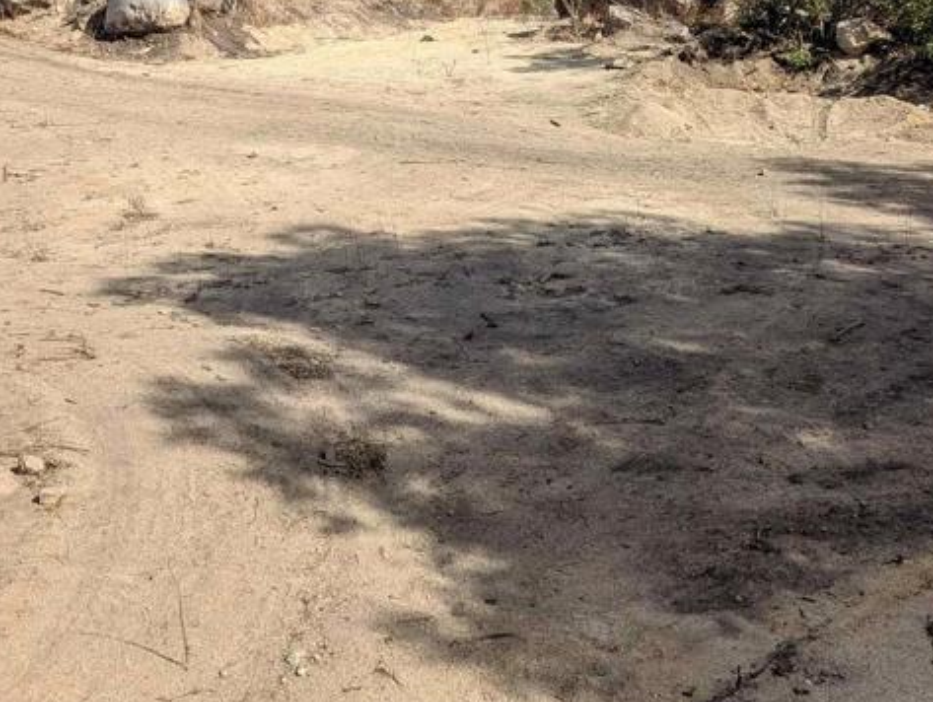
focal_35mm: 52
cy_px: 125
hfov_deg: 36.7
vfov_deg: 27.4
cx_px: 393
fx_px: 1403
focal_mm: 6.81
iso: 46
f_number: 1.85
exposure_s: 1/1572
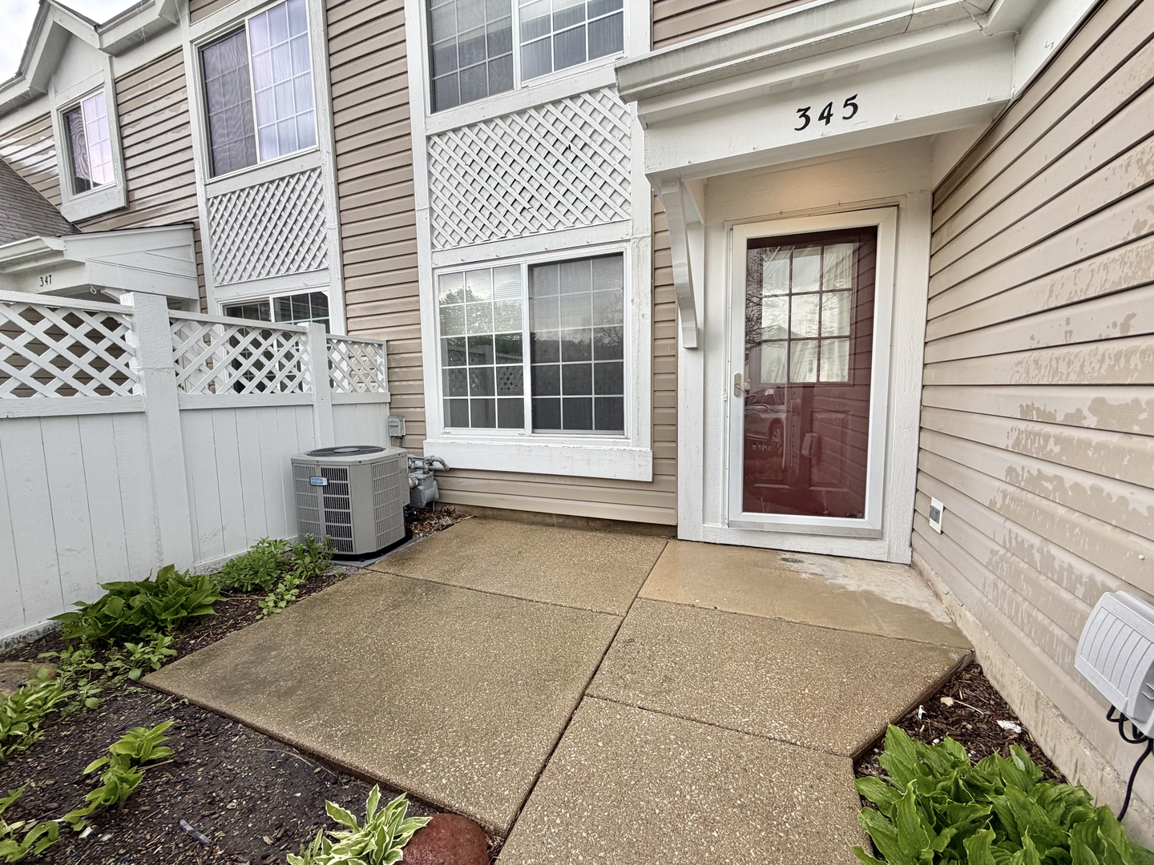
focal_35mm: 14
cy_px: 432
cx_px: 577
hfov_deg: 102.1
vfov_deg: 85.7
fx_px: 467
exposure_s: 1/121
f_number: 2.2
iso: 64
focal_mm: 2.22
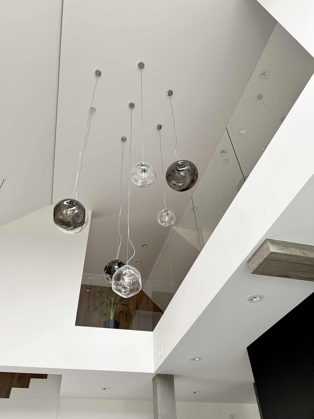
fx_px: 314
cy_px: 210
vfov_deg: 67.3
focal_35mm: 26
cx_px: 157
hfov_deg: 53.1
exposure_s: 1/187
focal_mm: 5.7
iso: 50
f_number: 1.5
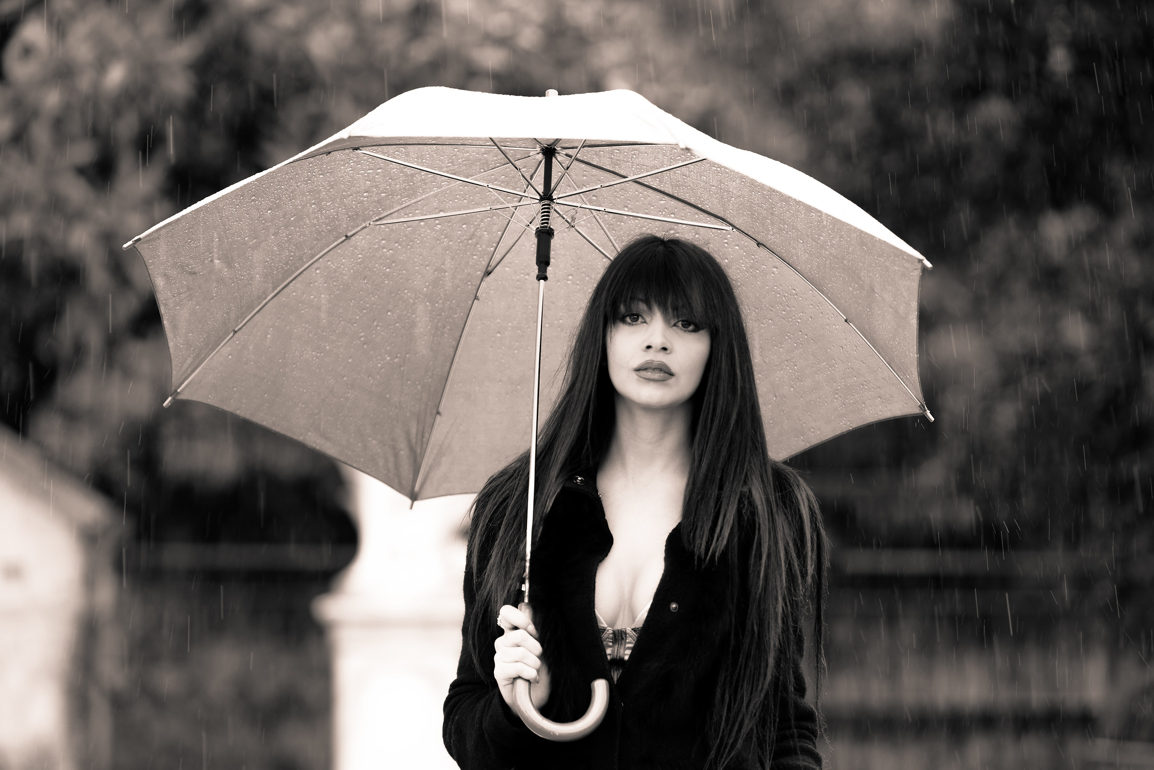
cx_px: 577
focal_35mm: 155
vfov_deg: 8.9
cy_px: 385
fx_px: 4969
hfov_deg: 13.2
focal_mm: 155
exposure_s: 1/160
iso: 400
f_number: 2.8
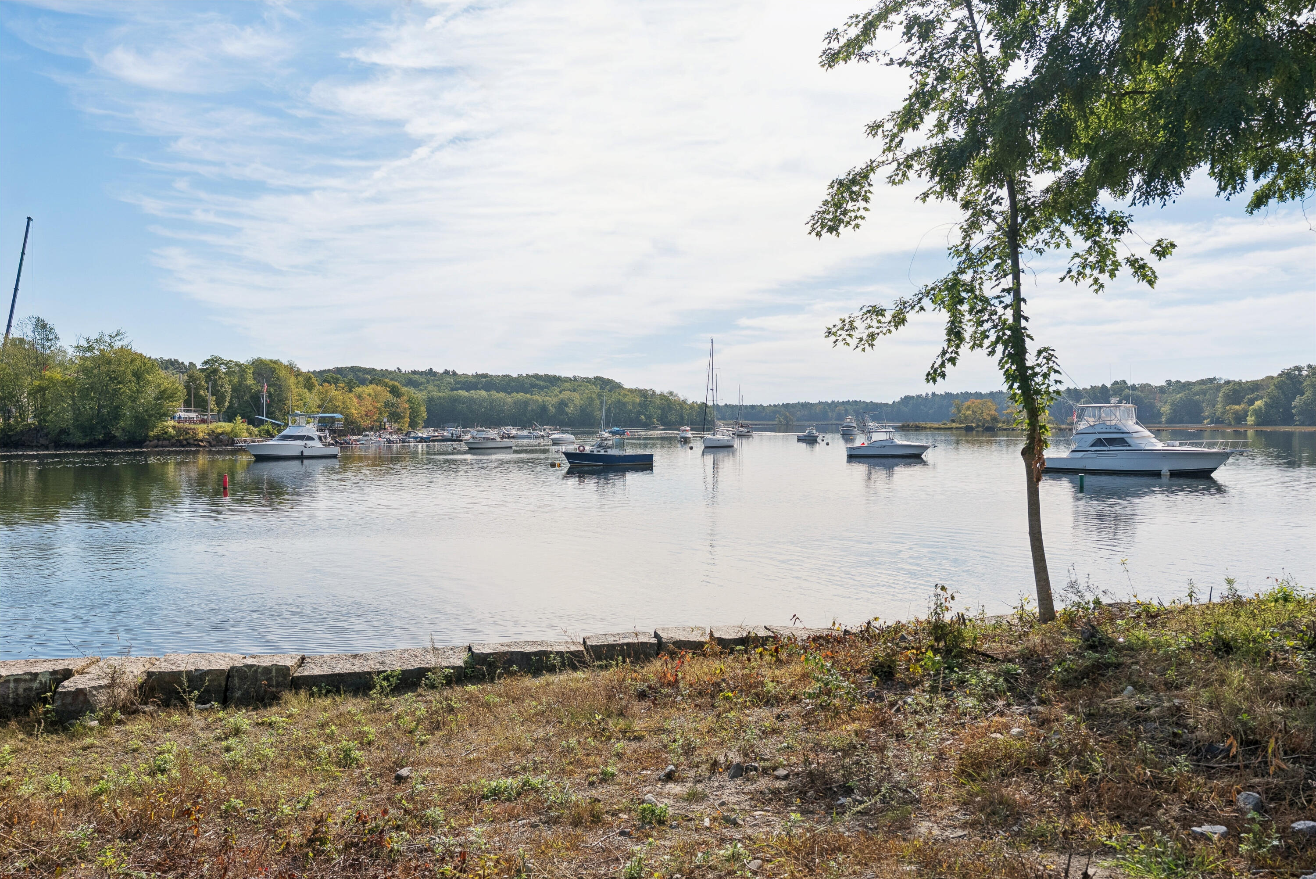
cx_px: 658
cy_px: 440
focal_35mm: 28
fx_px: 1024
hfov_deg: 65.5
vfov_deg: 46.4
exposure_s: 1/1000
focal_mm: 28
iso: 320
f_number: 7.1
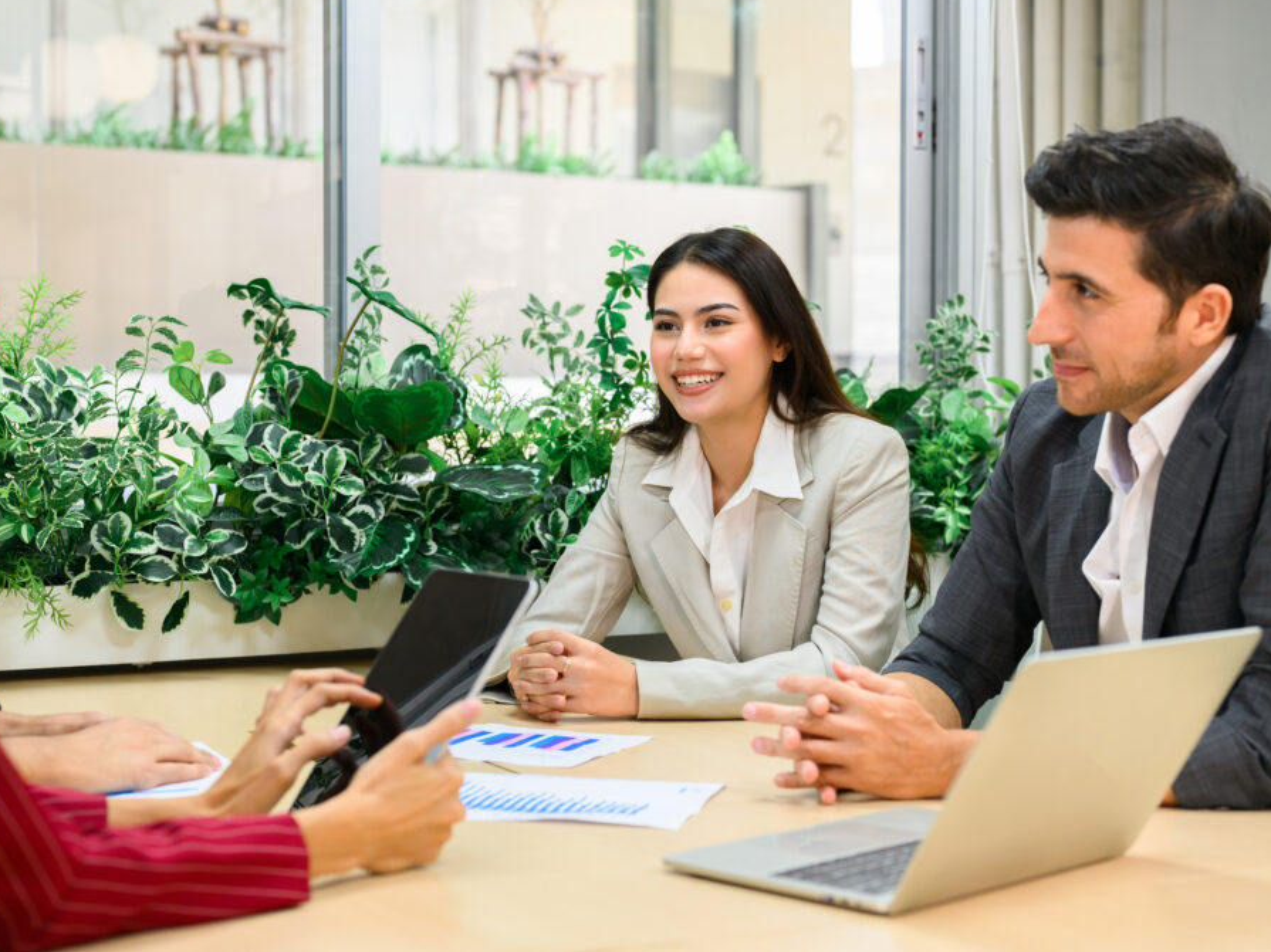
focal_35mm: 55
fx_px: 2019
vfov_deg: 26.6
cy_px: 469
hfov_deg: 34.9
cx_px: 687
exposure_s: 1/125
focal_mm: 50
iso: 500
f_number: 3.5
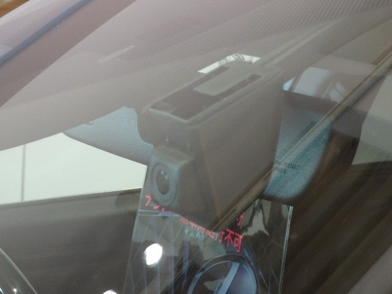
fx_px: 770
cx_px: 196
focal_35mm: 68
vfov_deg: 21.6
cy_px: 147
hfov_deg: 28.6
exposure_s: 1/25
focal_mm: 11.66
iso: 800
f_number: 4.5
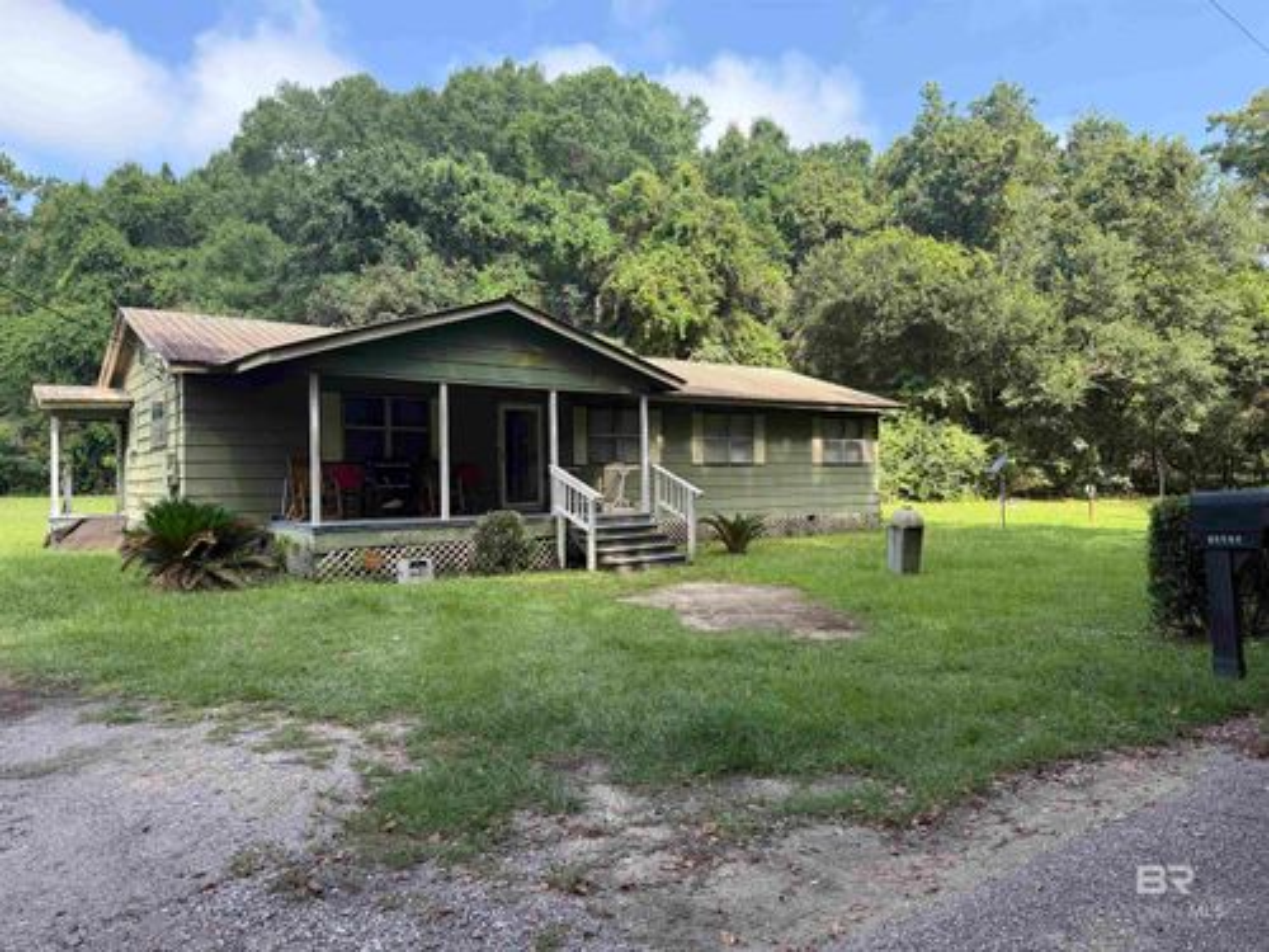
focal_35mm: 24
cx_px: 634
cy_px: 476
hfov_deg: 71.6
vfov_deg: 56.8
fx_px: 880
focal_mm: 6.76
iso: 100
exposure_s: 1/955
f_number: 1.78
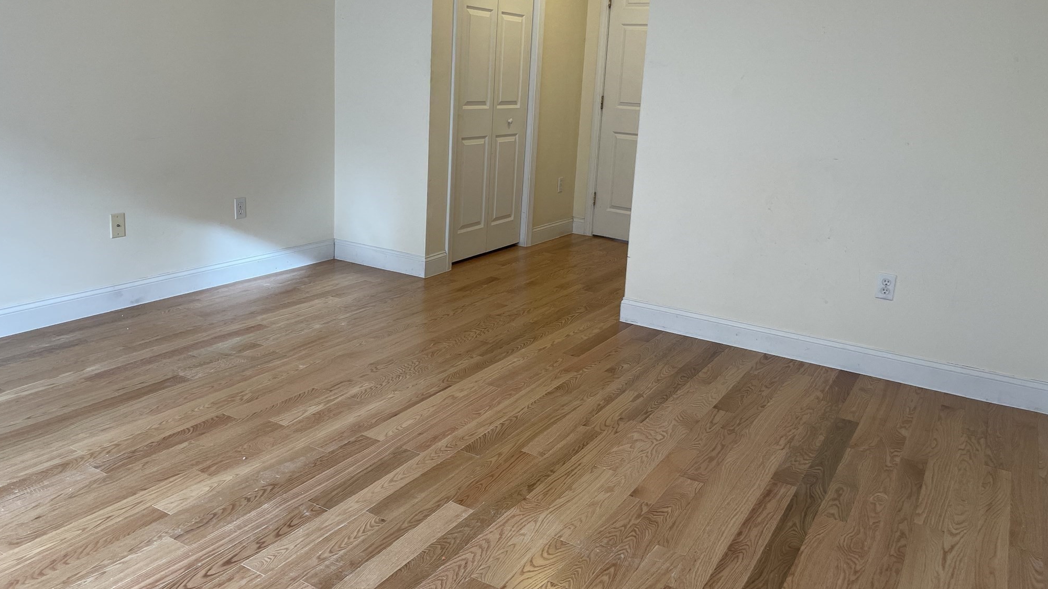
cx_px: 514
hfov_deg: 66.1
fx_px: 806
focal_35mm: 29
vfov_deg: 40.0
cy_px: 238
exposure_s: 1/120
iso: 100
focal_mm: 4.2
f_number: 1.6
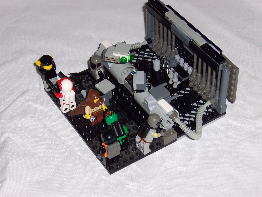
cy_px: 99
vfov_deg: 14.9
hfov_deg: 19.8
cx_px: 131
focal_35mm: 99
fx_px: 749
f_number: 4
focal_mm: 15.2
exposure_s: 1/90
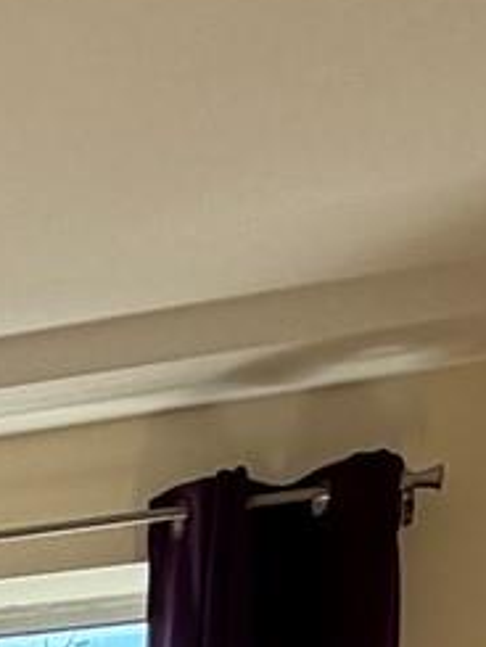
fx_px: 2188
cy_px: 1397
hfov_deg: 10.6
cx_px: -734
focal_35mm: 117
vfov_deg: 13.6
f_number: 2.2
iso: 64
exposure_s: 1/176
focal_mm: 2.22
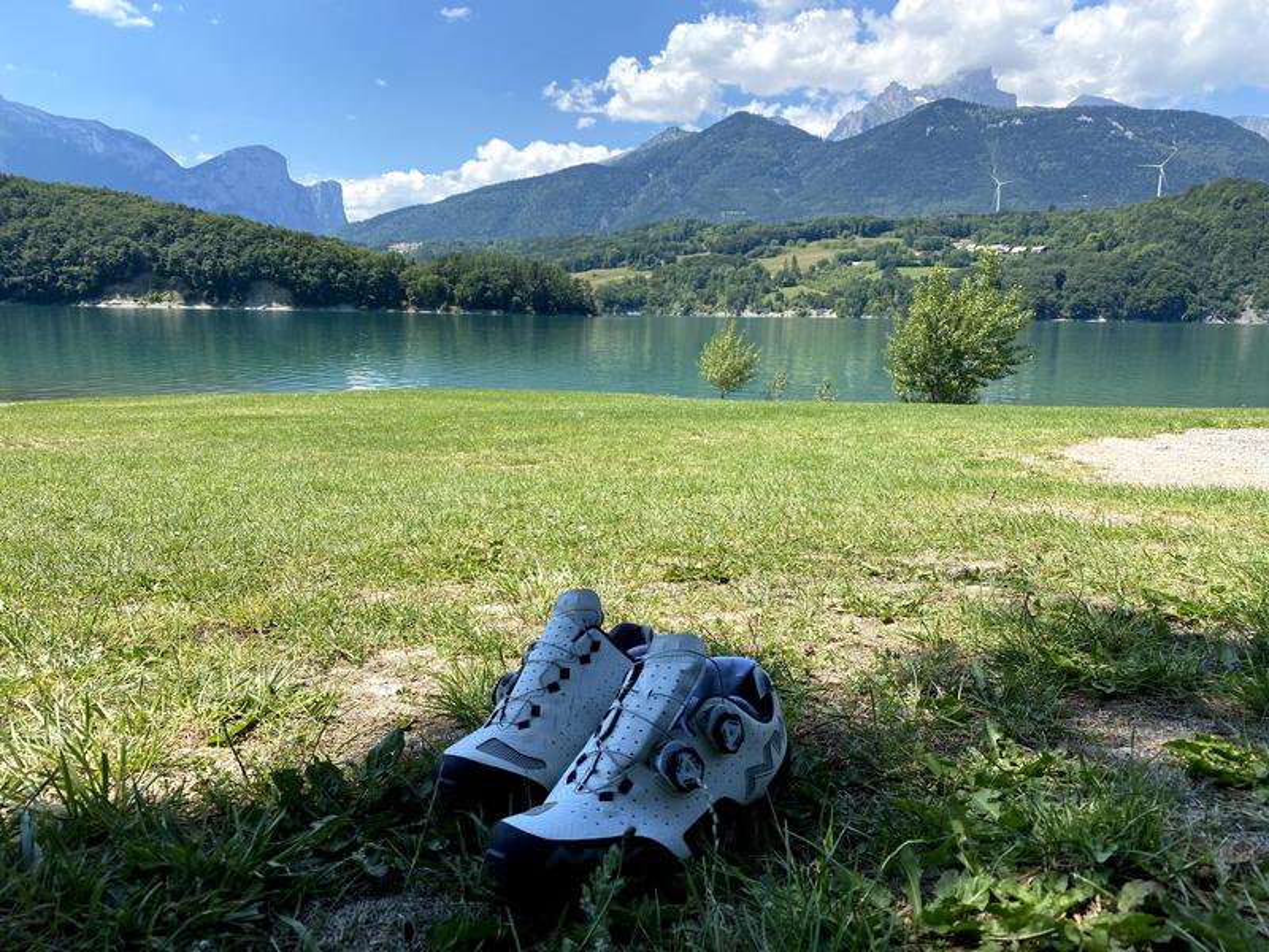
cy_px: 476
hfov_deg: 67.3
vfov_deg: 53.1
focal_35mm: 26
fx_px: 953
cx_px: 634
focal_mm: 4.25
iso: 32
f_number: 1.8
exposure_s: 1/1808
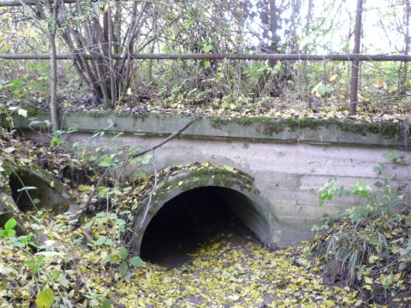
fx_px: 380
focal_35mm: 32
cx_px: 206
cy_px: 154
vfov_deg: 44.2
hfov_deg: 56.8
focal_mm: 5.2
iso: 250
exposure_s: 1/30
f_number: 3.3
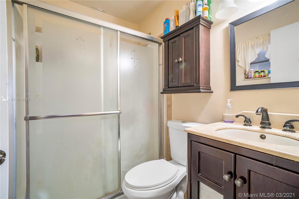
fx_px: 125
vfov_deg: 77.3
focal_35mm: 15
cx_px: 150
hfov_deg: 100.4
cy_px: 100
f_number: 11
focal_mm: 10
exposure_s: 1
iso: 320
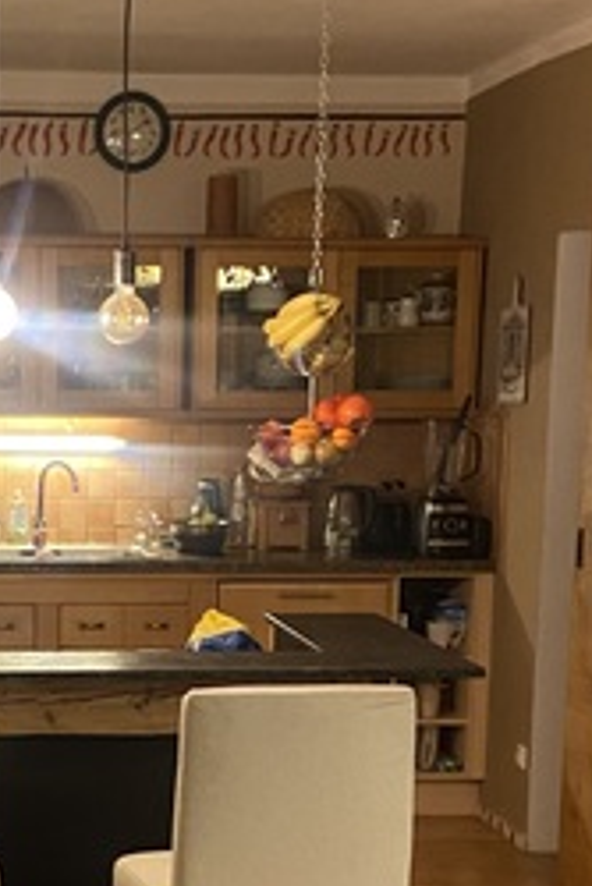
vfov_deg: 23.9
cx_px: 35
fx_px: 2044
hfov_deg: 16.2
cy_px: 776
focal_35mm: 83
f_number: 1.8
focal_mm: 4.25
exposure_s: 1/33
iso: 400
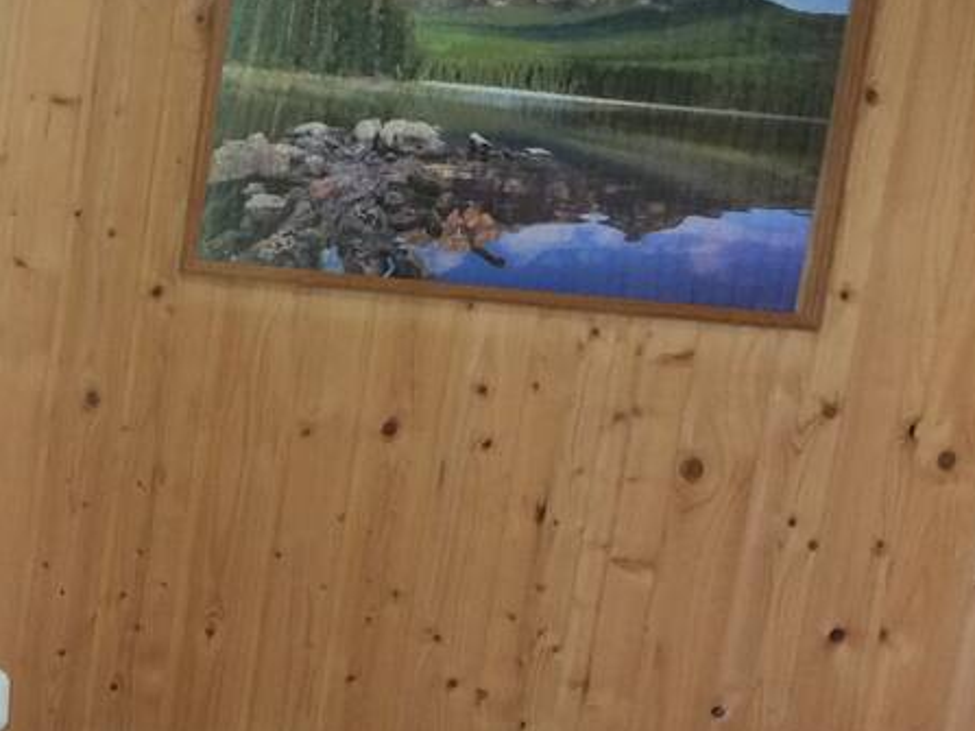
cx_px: -214
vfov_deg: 17.6
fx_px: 2337
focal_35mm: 83
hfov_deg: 21.7
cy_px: 618
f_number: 2.2
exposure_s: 1/33
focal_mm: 4.15
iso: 160
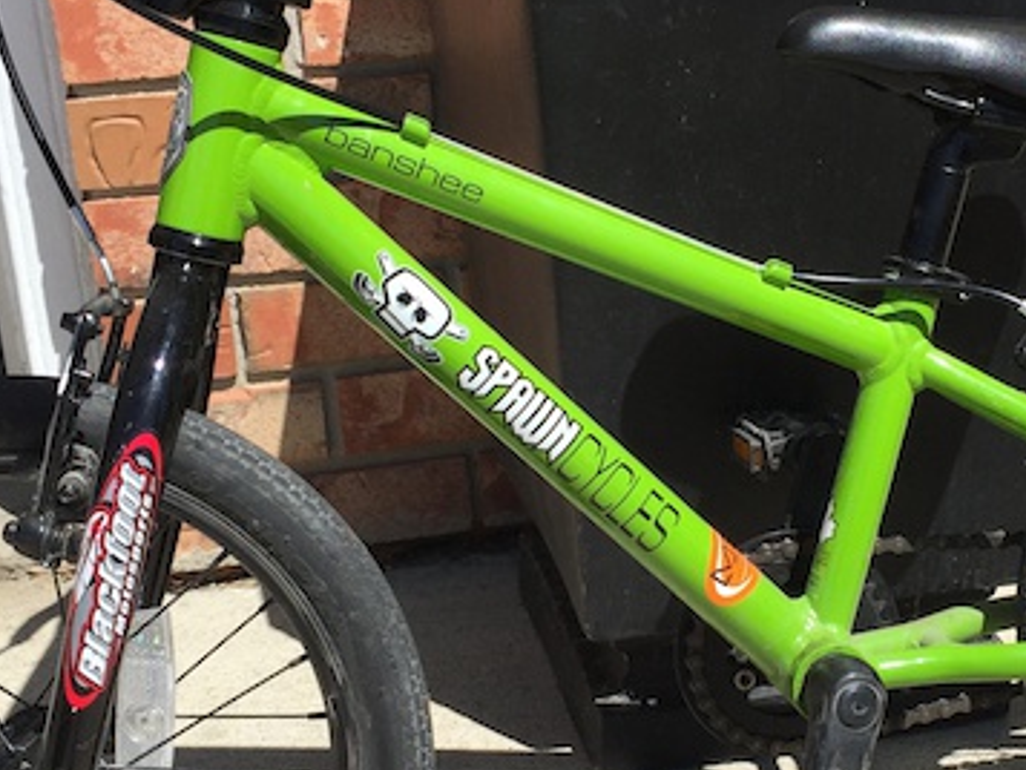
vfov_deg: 22.6
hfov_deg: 29.5
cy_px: 457
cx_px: 716
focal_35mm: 65
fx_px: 1927
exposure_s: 1/2475
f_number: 2.2
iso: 32
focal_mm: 4.15
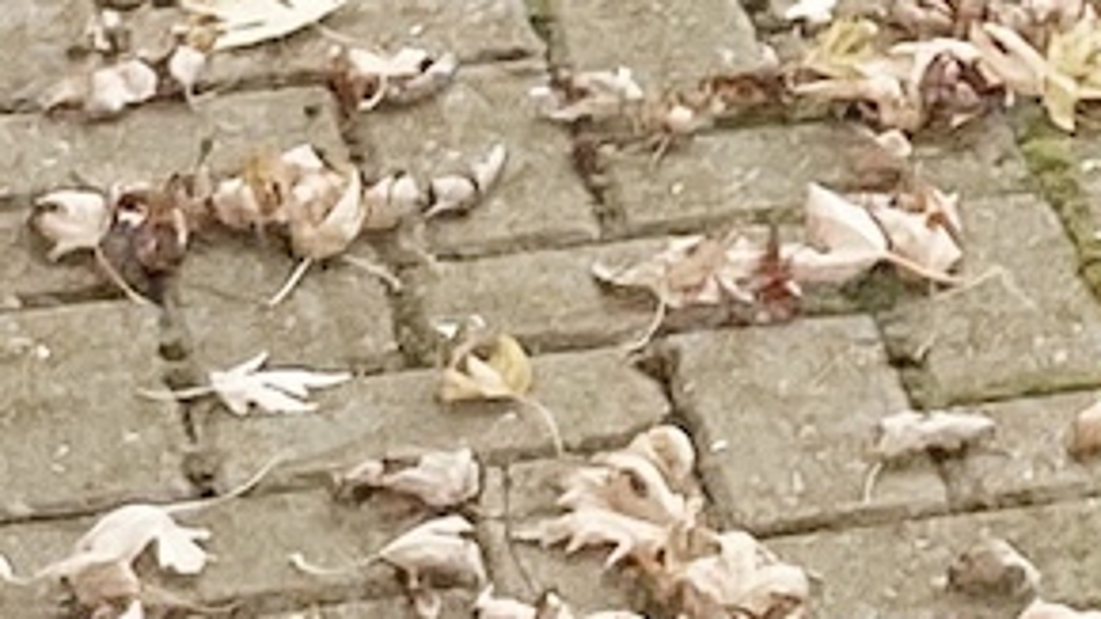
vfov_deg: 4.3
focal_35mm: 250
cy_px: -2434
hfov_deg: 8.5
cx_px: 1336
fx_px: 7297
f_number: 1.6
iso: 32
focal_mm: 4.2
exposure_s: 1/910
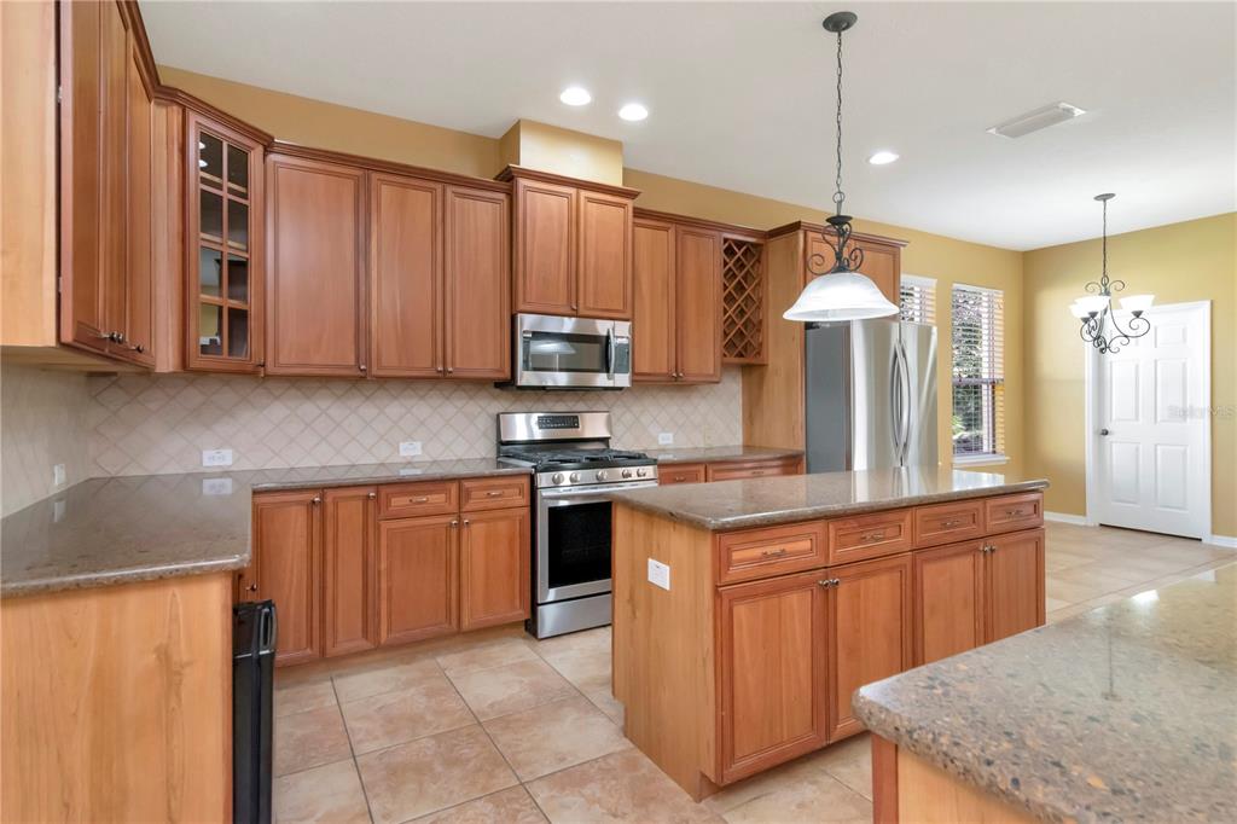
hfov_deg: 90.0
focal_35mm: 18
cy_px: 412
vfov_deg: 67.3
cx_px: 618
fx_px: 618
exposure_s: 1/50
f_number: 9
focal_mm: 12
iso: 1250
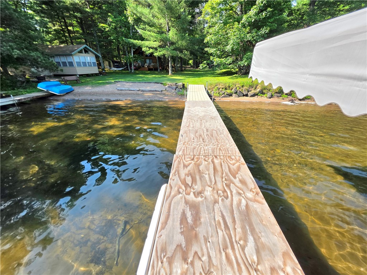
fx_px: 138
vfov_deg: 89.9
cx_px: 184
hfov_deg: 106.2
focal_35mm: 13
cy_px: 138
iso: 20
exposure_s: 1/588
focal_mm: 2.2
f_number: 1.9
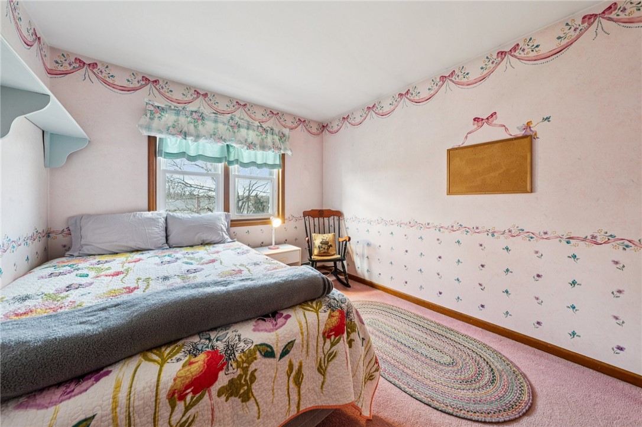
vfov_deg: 89.9
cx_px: 321
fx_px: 214
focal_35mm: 12
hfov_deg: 112.6
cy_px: 214
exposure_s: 1/8
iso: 400
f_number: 9
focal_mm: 12
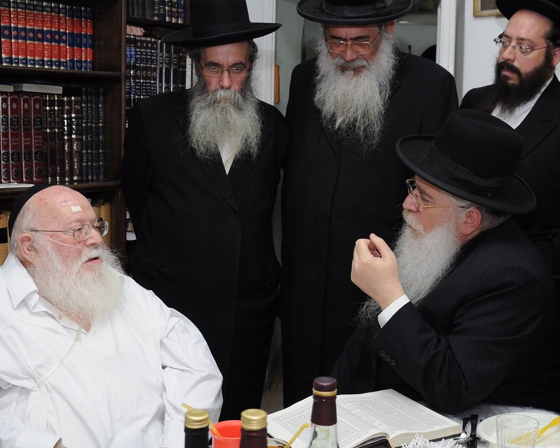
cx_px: 320
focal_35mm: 50
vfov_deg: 30.2
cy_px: 217
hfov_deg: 37.3
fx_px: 829
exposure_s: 1/60
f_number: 4.5
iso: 400
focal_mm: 24
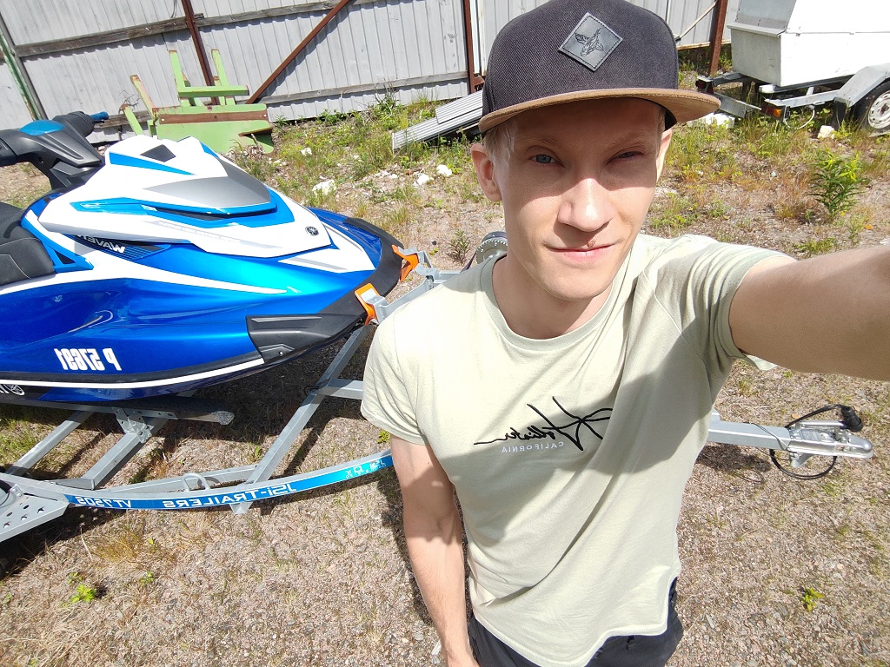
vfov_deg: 63.4
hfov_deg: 79.0
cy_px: 334
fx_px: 540
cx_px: 445
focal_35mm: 21
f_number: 2.4
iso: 60
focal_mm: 2.66
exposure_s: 1/827
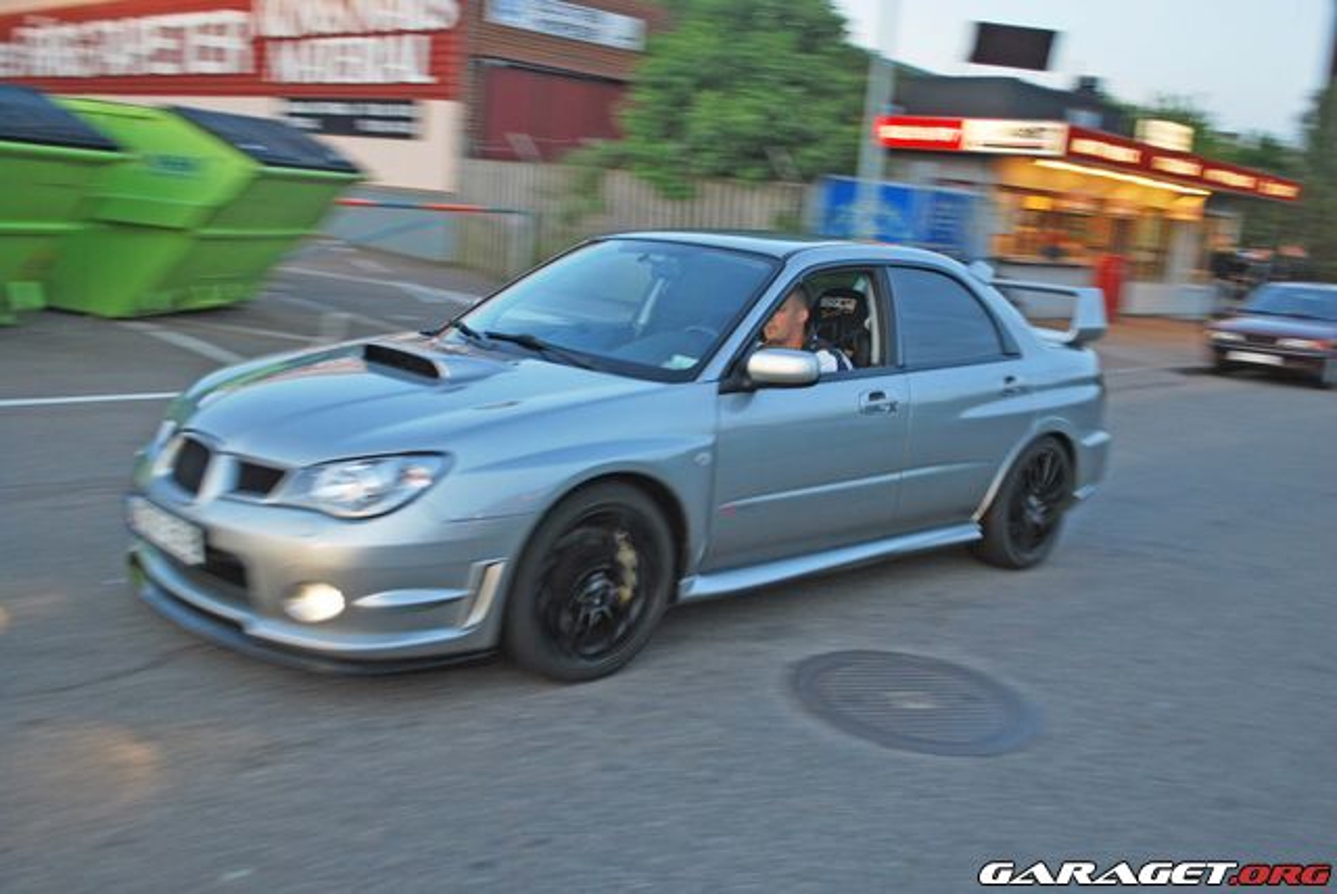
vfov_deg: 40.0
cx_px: 668
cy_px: 447
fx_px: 1227
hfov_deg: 57.2
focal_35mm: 33
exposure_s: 1/40
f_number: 4
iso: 200
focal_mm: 22
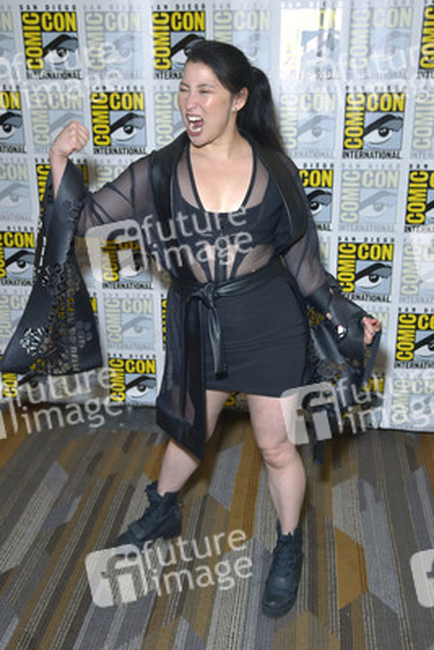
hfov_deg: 35.1
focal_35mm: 38
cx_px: 217
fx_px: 687
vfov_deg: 50.7
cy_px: 325
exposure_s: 1/250
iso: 800
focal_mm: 38
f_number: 6.3
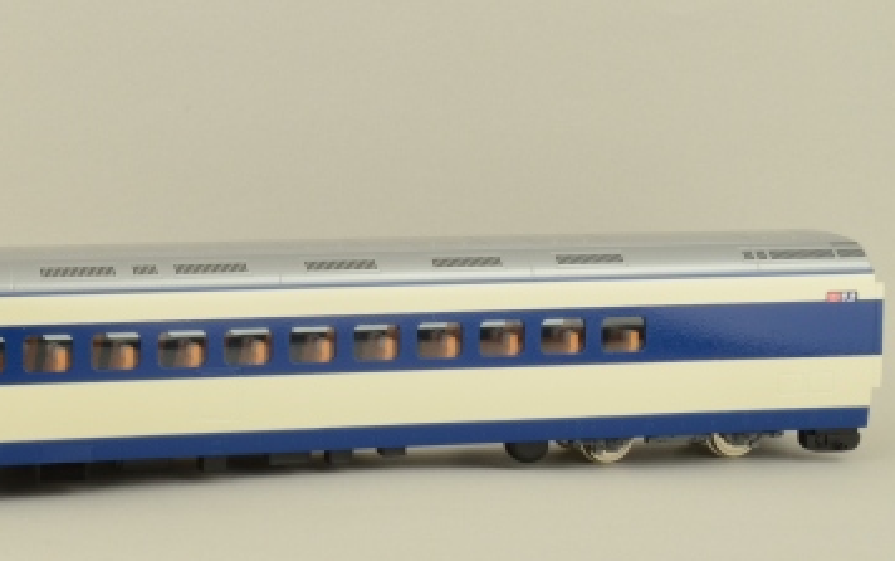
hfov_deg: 17.9
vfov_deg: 11.4
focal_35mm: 115
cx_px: 148
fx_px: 2807
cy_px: 301
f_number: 22
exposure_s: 1/25
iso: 400
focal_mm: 42
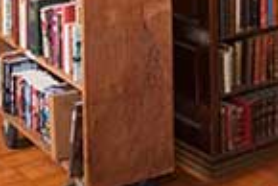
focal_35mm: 108
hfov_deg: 17.8
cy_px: -137
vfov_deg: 11.8
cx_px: 349
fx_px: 835
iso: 400
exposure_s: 1/160
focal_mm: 18
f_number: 3.5
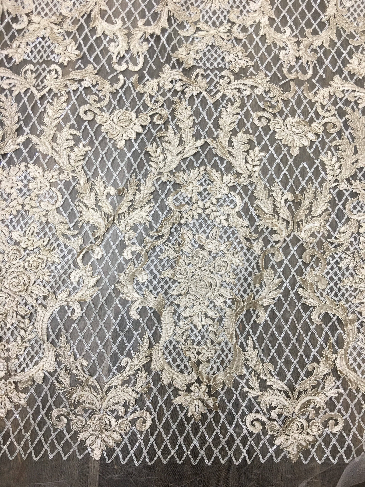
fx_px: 408
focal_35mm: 29
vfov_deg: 61.7
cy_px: 244
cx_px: 182
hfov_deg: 48.2
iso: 40
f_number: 2.2
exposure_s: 1/33
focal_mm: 4.15
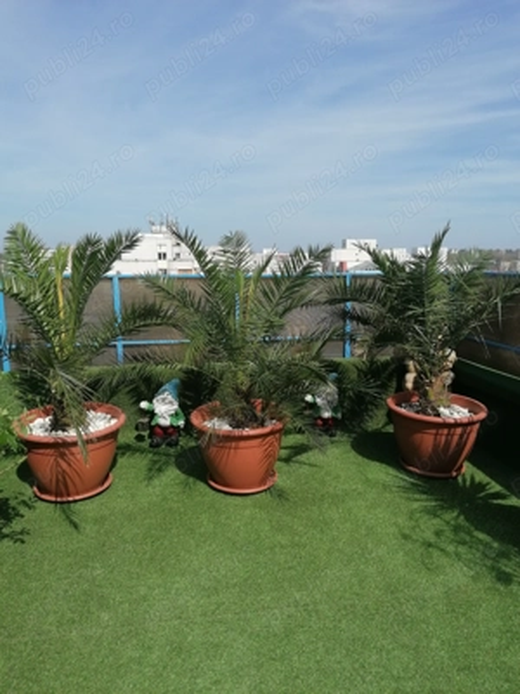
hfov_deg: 51.4
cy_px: 347
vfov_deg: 65.3
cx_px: 260
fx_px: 541
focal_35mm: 27
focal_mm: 4.75
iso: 50
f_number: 1.8
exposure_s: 1/2632
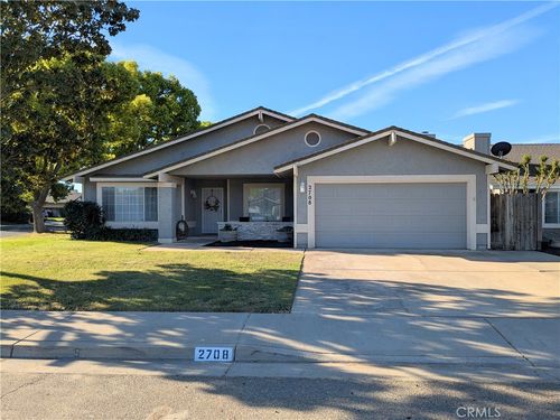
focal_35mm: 27
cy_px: 210
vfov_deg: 51.4
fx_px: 437
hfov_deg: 65.3
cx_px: 280
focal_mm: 4.38
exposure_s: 1/1949
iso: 60
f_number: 1.73
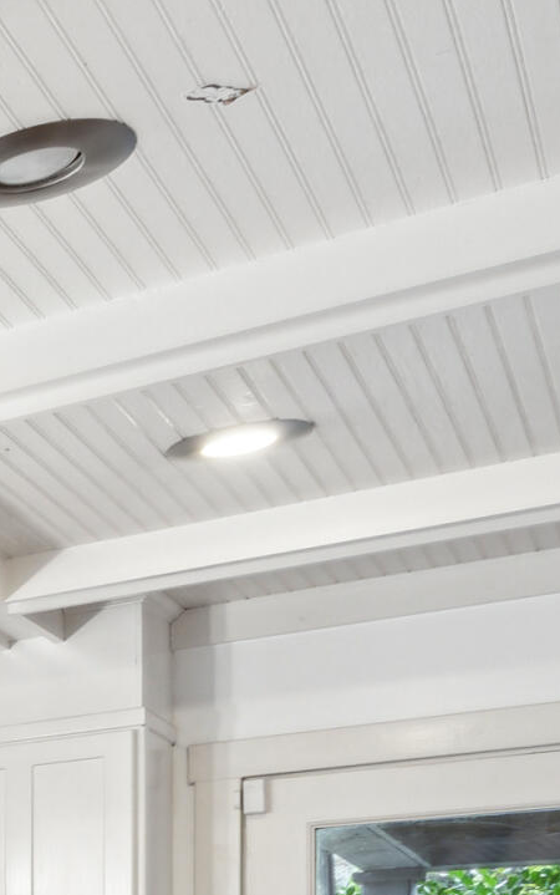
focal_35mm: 68
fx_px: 1659
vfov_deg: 26.7
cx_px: -1033
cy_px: 1083
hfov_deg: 11.9
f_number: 8
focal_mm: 16
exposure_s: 1/5
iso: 400
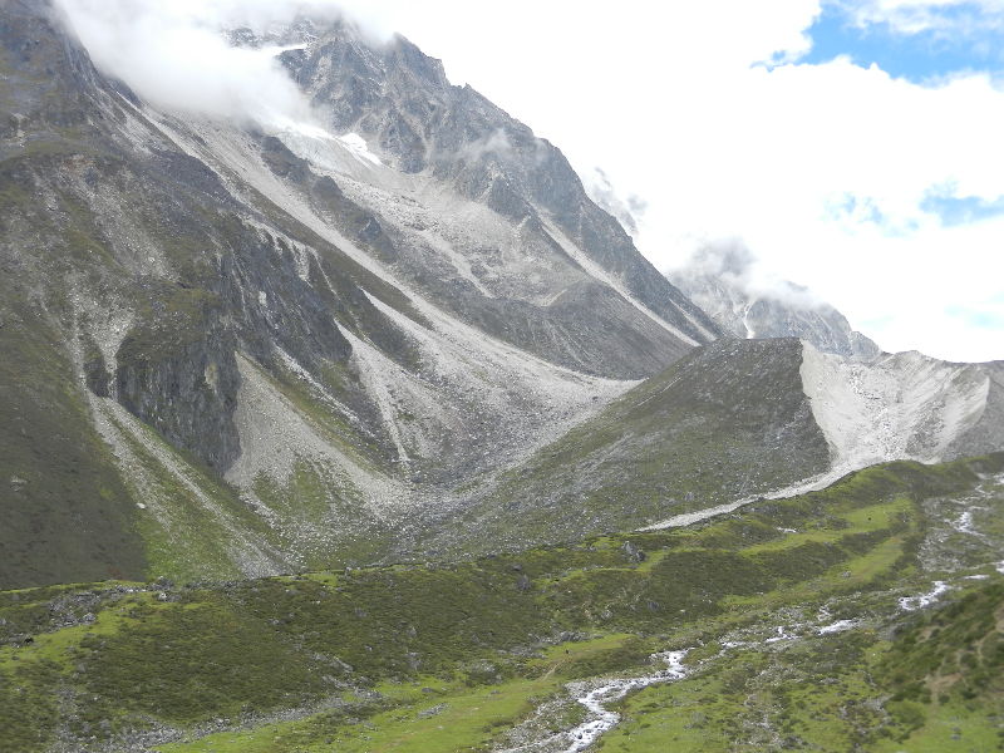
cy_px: 376
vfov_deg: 32.2
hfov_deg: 42.1
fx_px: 1305
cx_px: 502
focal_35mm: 45
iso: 160
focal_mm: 8.2
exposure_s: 1/500
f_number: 4.2
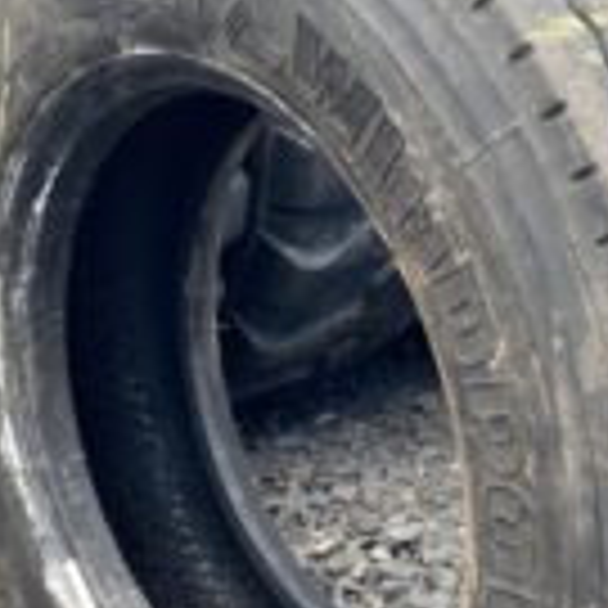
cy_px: 421
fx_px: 1451
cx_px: 455
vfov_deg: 23.5
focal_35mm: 73
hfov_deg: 23.4
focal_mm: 4.25
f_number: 1.8
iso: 32
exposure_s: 1/228
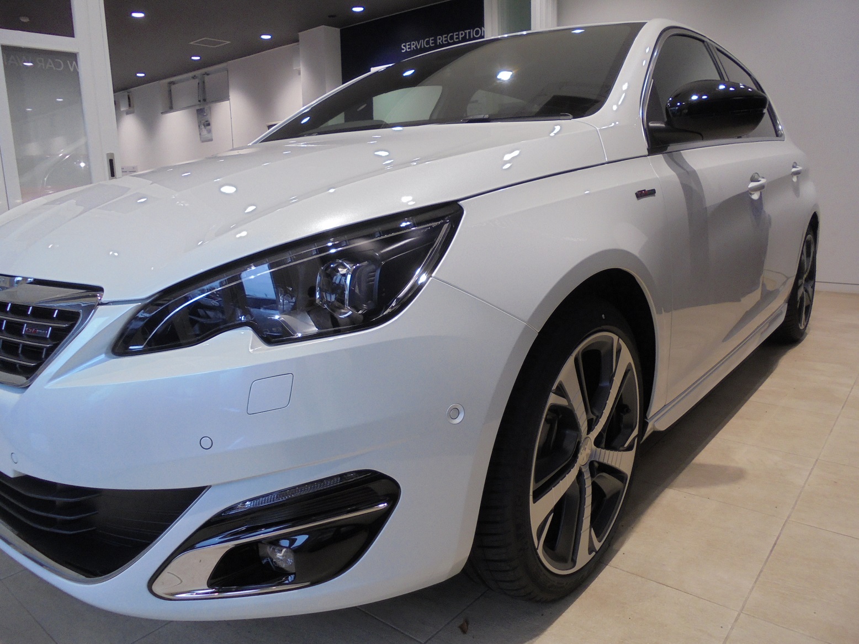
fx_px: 645
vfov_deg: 53.1
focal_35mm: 26
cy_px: 322
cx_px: 430
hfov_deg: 67.3
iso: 100
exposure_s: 1/30
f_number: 3.5
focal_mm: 4.6
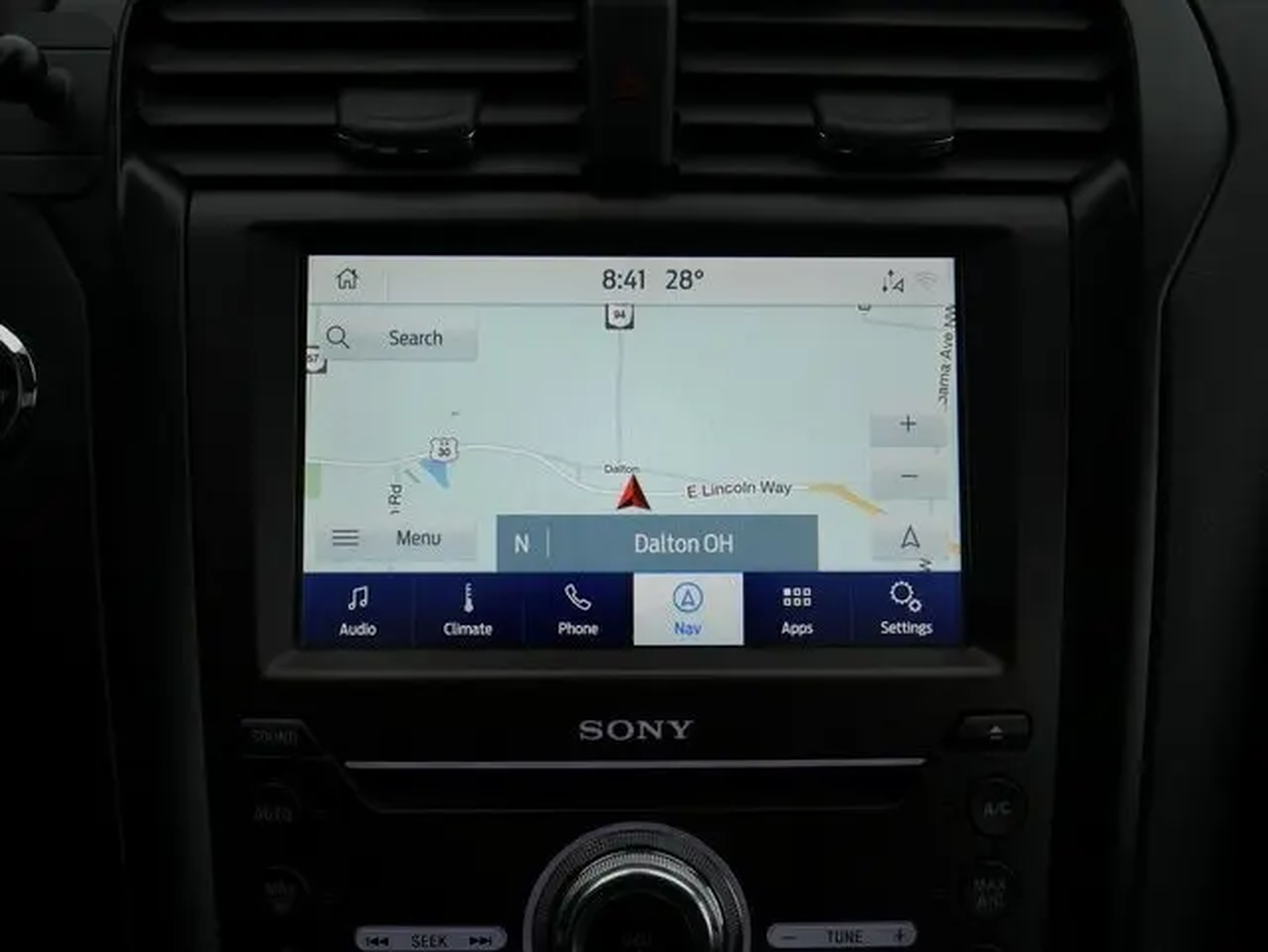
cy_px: 476
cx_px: 634
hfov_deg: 39.6
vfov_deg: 30.3
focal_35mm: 48
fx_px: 1760
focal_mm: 24
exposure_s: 1/125
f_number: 5.2
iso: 200
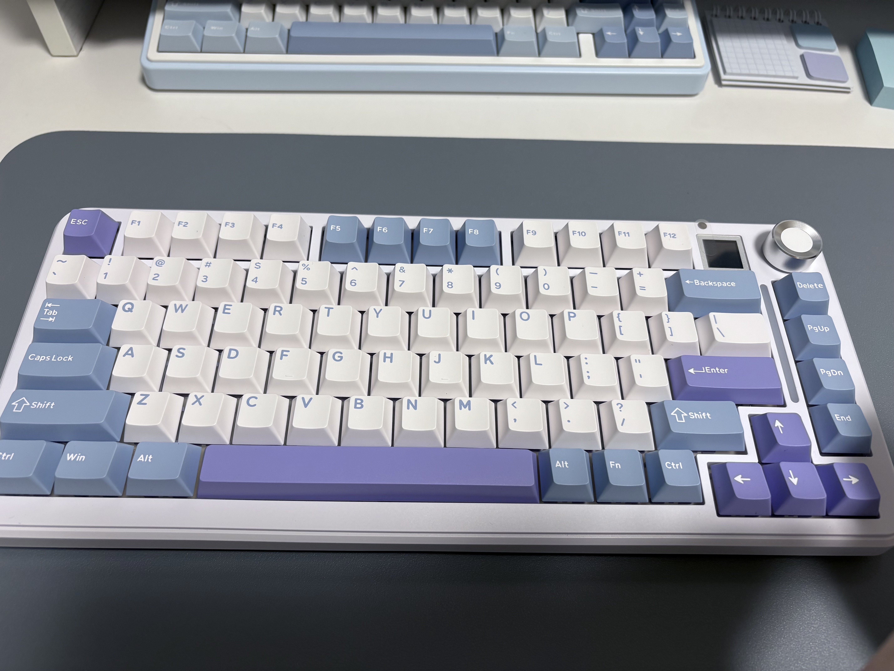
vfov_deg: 53.1
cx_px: 447
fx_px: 671
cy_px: 336
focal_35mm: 26
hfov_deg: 67.3
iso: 100
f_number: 1.6
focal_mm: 5.96
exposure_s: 1/120
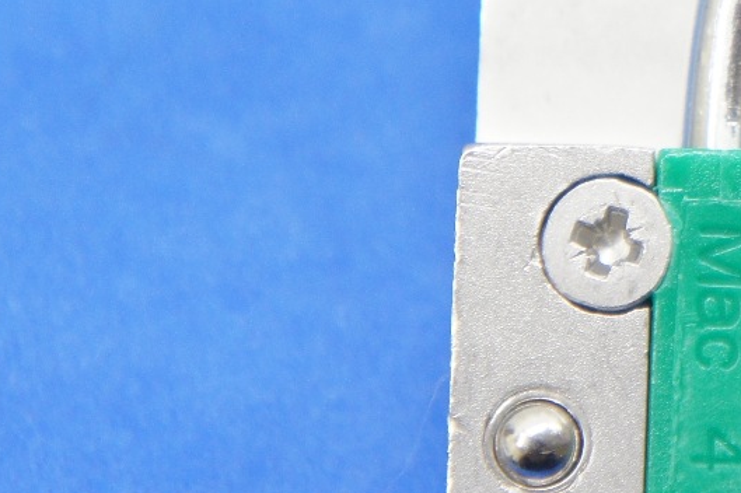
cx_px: 1016
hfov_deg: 8.7
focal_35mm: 232
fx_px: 4762
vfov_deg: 5.9
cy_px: 92
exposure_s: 1/80
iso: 800
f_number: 5
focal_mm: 51
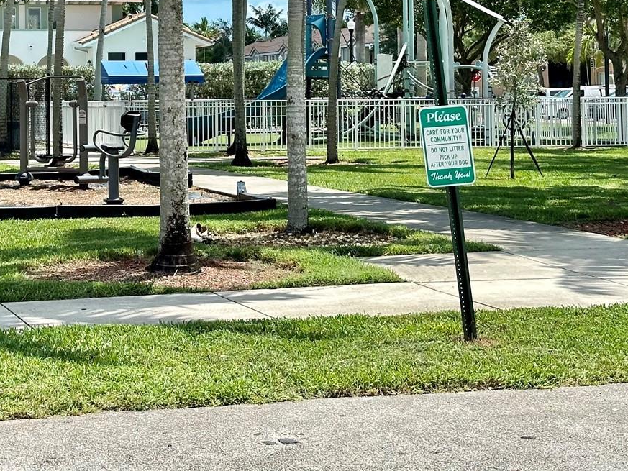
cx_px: 96
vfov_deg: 16.6
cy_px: 42
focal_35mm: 88
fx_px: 1597
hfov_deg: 21.9
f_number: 1.78
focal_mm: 6.86
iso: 64
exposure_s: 1/2358
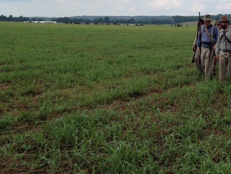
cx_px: 198
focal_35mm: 61
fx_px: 407
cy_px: 38
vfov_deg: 23.7
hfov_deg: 30.6
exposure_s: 1/1200
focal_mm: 4.28
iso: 50
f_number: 2.4
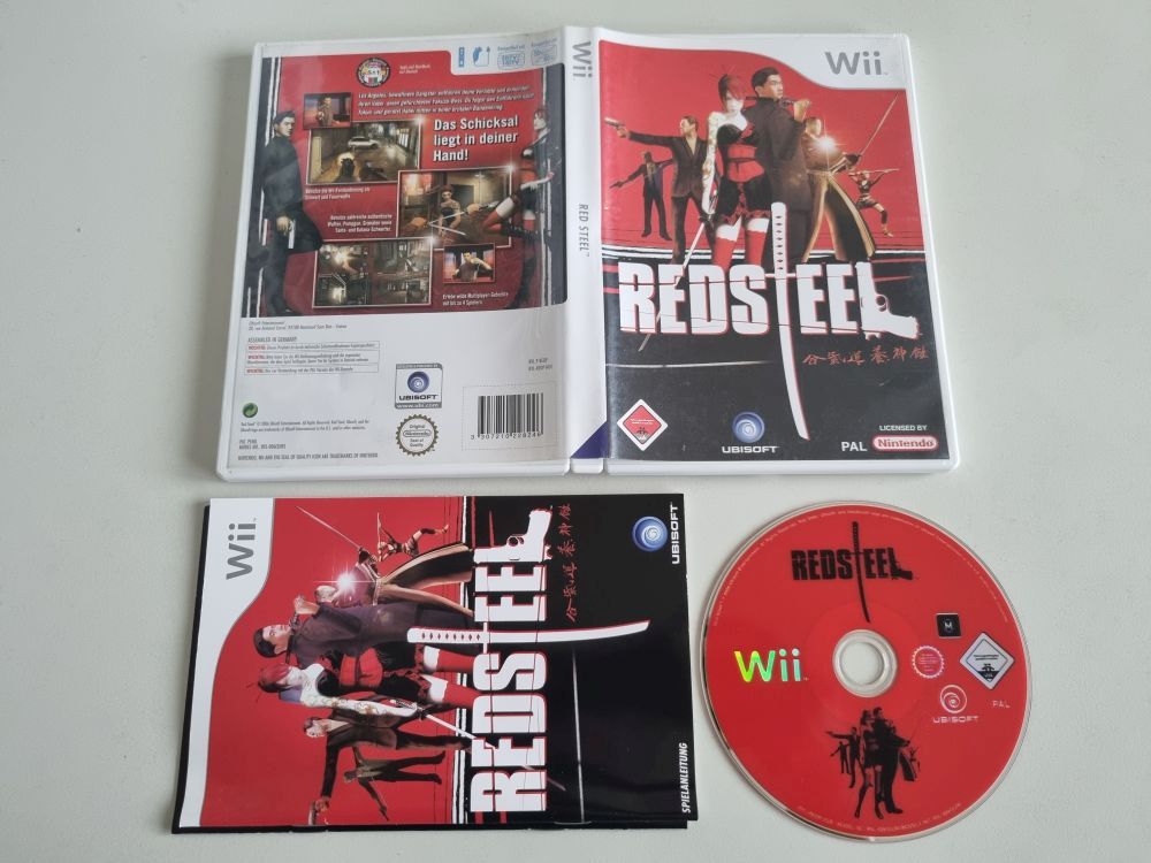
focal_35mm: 26
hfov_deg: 67.3
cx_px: 576
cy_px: 432
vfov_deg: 53.1
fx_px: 865
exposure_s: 1/50
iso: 400
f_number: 1.8
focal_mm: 5.4
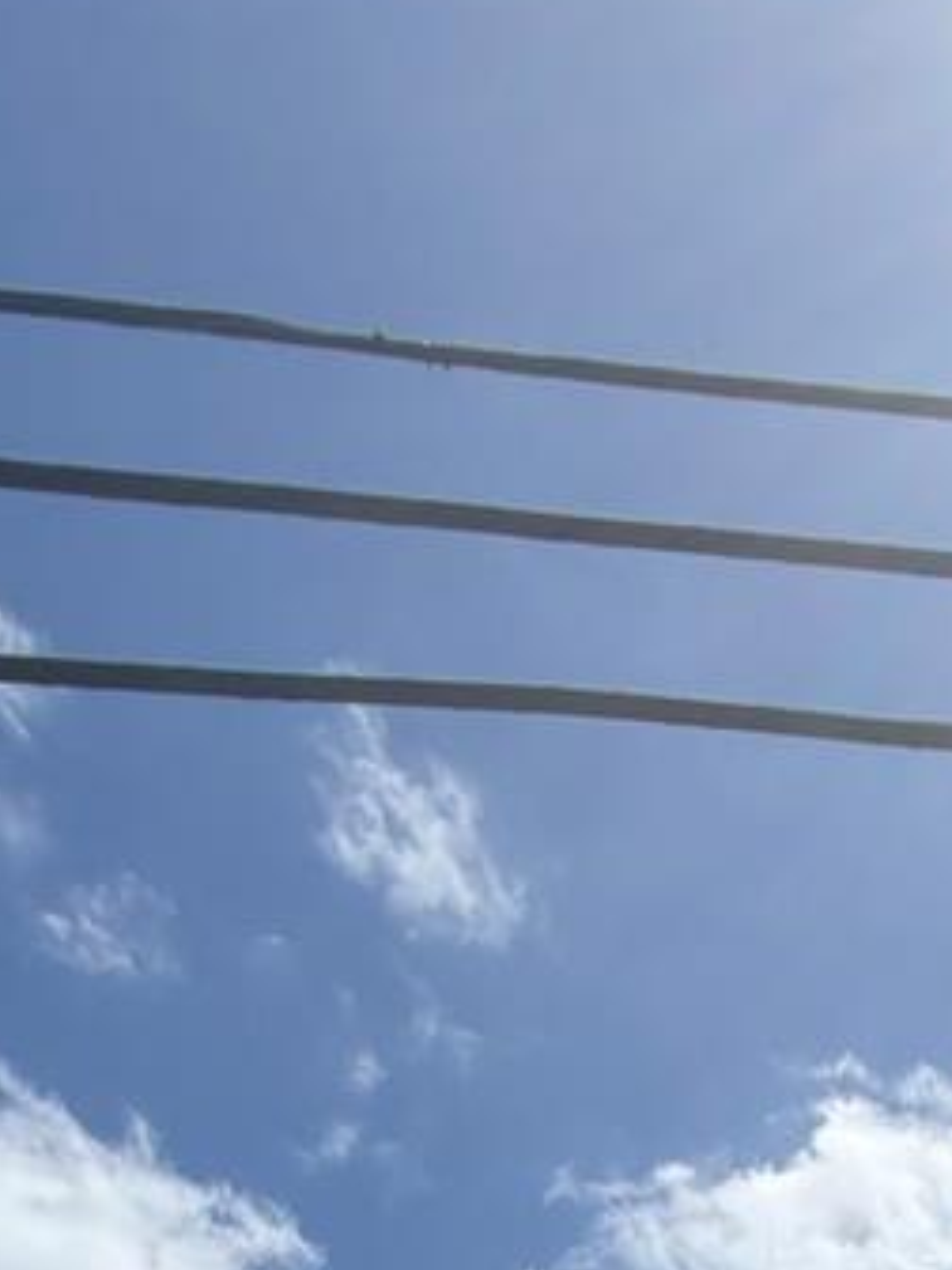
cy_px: 2215
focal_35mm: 50
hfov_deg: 26.6
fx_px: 1833
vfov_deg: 23.1
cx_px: 1065
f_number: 2.2
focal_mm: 2.22
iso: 20
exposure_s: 1/1211
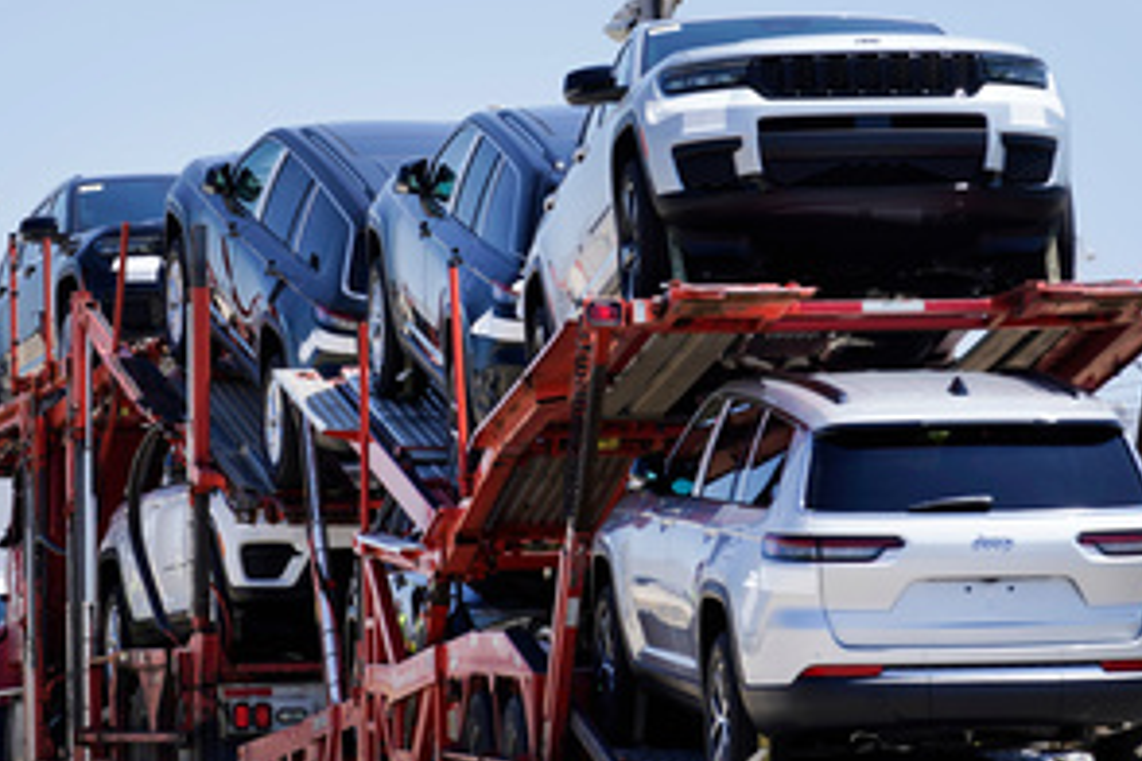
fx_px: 9992
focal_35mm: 315
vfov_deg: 4.4
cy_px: 487
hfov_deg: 6.5
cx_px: 287
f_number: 5.6
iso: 100
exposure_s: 1/500
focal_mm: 181
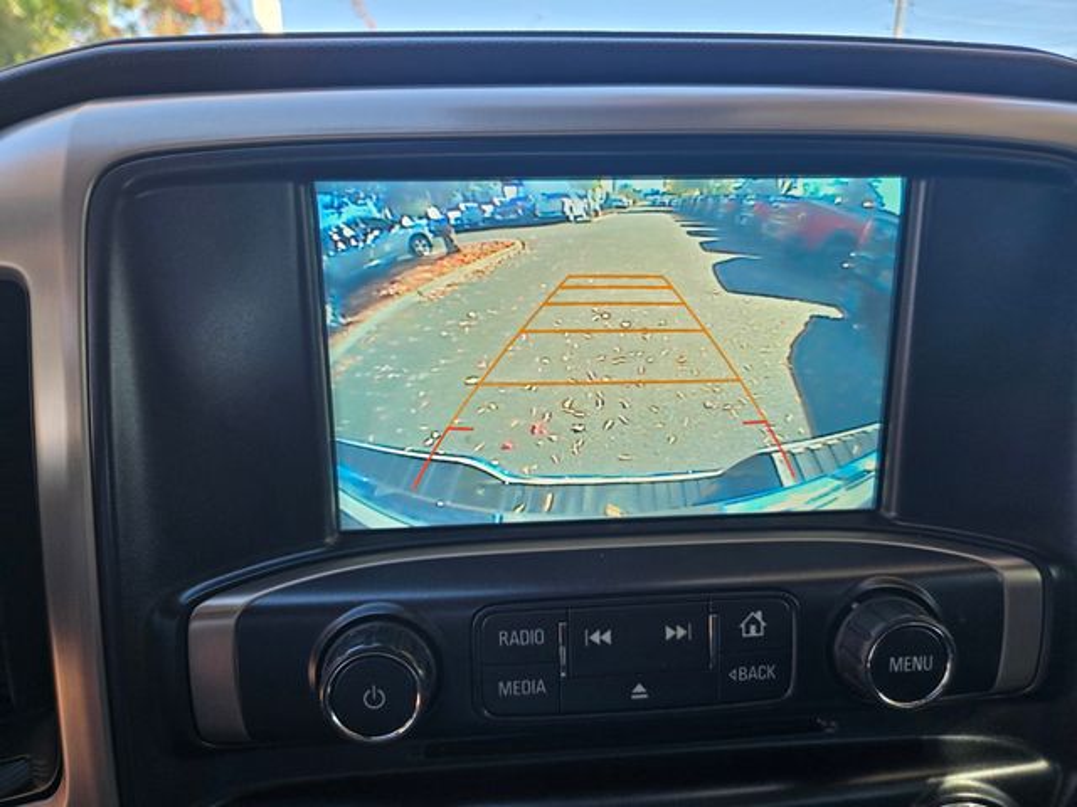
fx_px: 716
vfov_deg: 58.9
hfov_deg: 73.9
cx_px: 538
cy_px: 404
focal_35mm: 23
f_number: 1.8
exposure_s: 1/180
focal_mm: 5.4
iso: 50
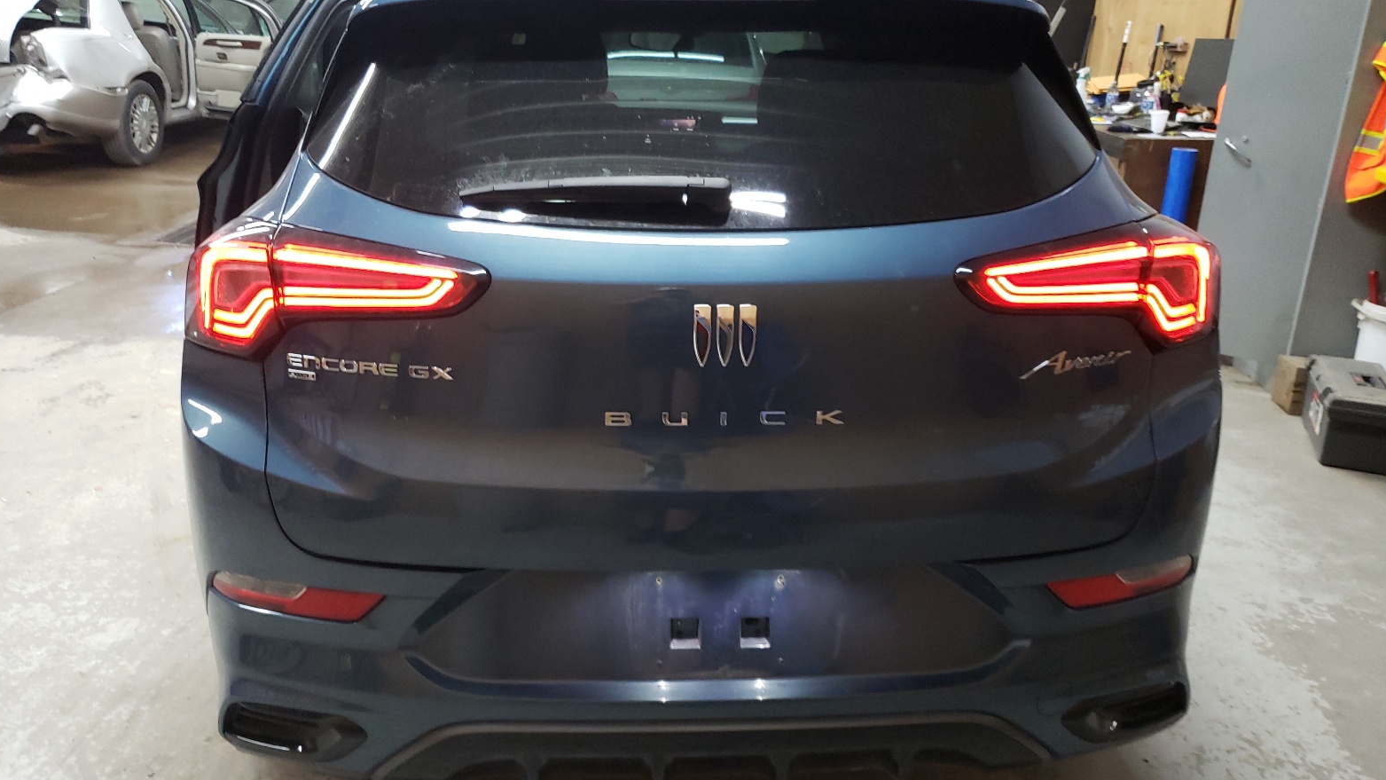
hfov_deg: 66.1
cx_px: 699
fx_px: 1066
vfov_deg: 40.2
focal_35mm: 29
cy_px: 368
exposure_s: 1/40
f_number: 1.5
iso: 293
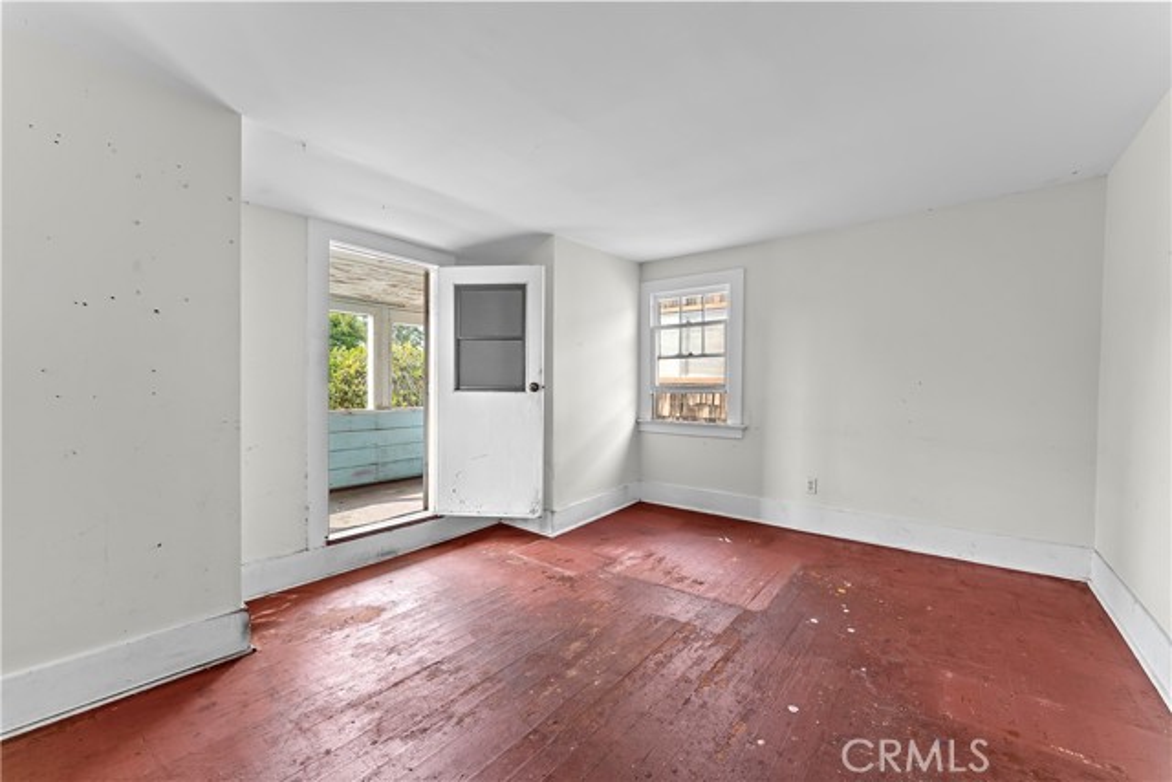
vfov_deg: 81.2
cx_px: 586
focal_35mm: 14
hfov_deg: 104.2
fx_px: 456
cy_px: 391
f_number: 8
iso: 500
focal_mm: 14
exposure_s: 1/15
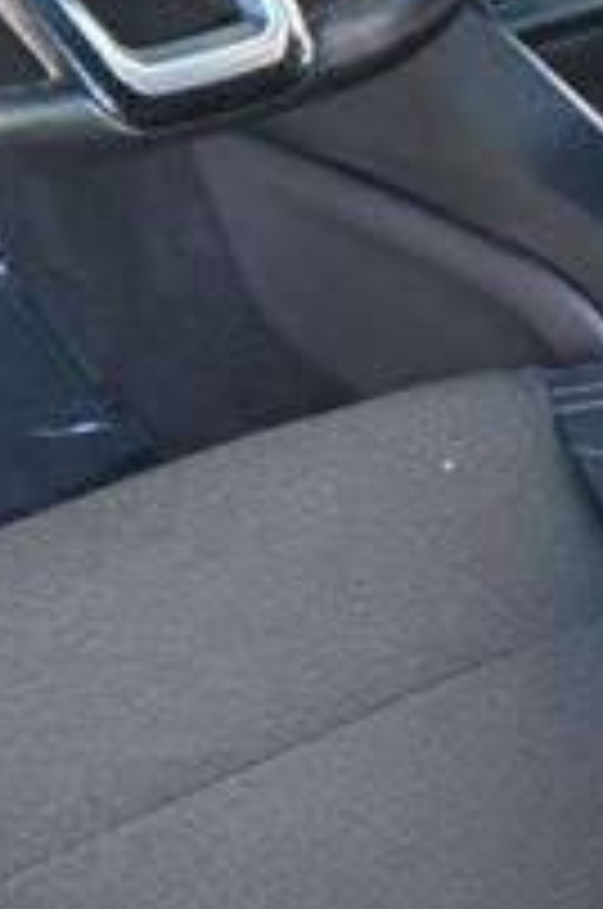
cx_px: 338
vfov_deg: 21.3
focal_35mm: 93
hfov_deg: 14.7
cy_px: 27
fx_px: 2339
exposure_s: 1/125
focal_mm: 19.5
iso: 500
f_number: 3.8
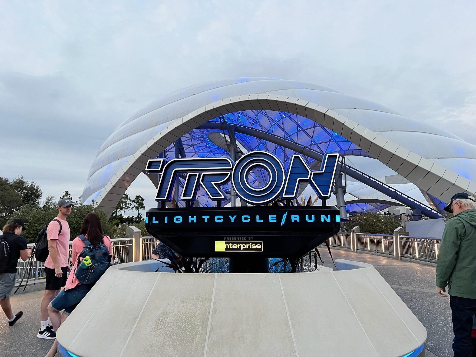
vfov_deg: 53.1
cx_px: 238
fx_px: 358
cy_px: 178
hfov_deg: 67.3
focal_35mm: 26
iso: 125
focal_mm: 5.7
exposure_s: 1/57
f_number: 1.5
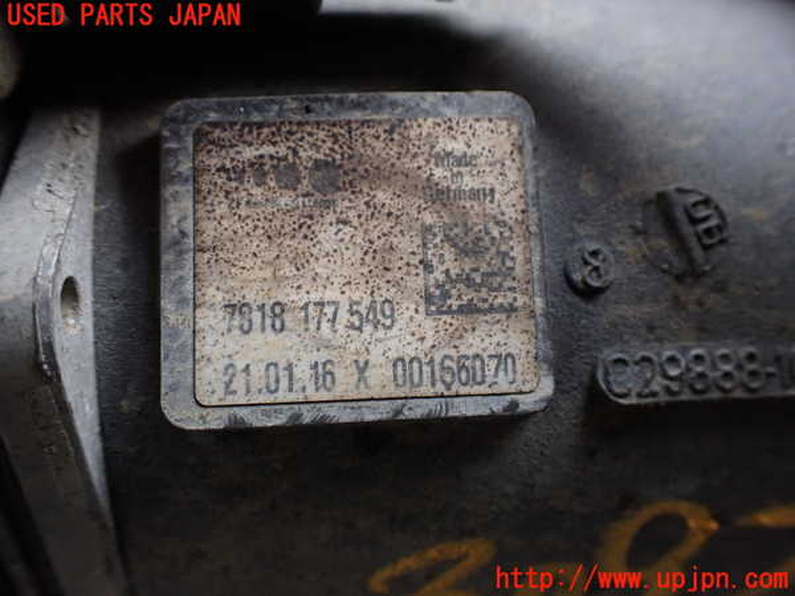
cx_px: 398
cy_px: 298
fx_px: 689
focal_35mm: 30
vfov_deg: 46.8
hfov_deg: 60.0
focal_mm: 5.4
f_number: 2.3
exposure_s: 1/125
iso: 320
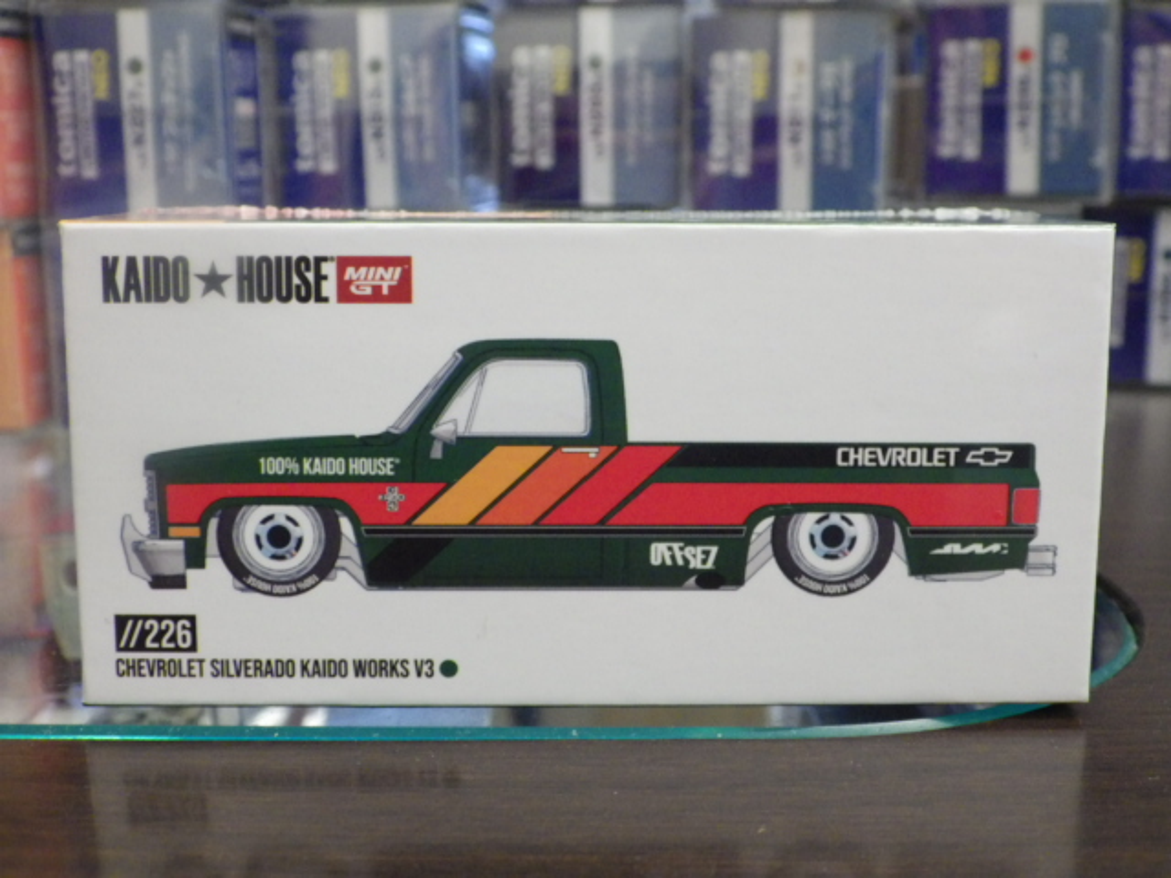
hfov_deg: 38.2
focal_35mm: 50
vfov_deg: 29.1
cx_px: 586
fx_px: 1691
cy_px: 439
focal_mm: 9
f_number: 3.8
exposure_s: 1/40
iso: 800
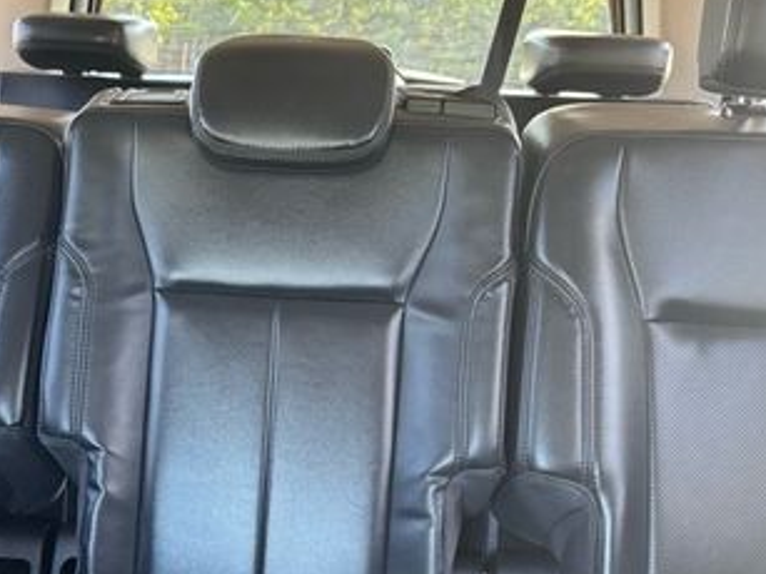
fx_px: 1106
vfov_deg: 28.7
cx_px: 230
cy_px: 422
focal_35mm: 50
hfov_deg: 37.6
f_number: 1.78
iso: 400
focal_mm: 6.76
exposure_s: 1/60
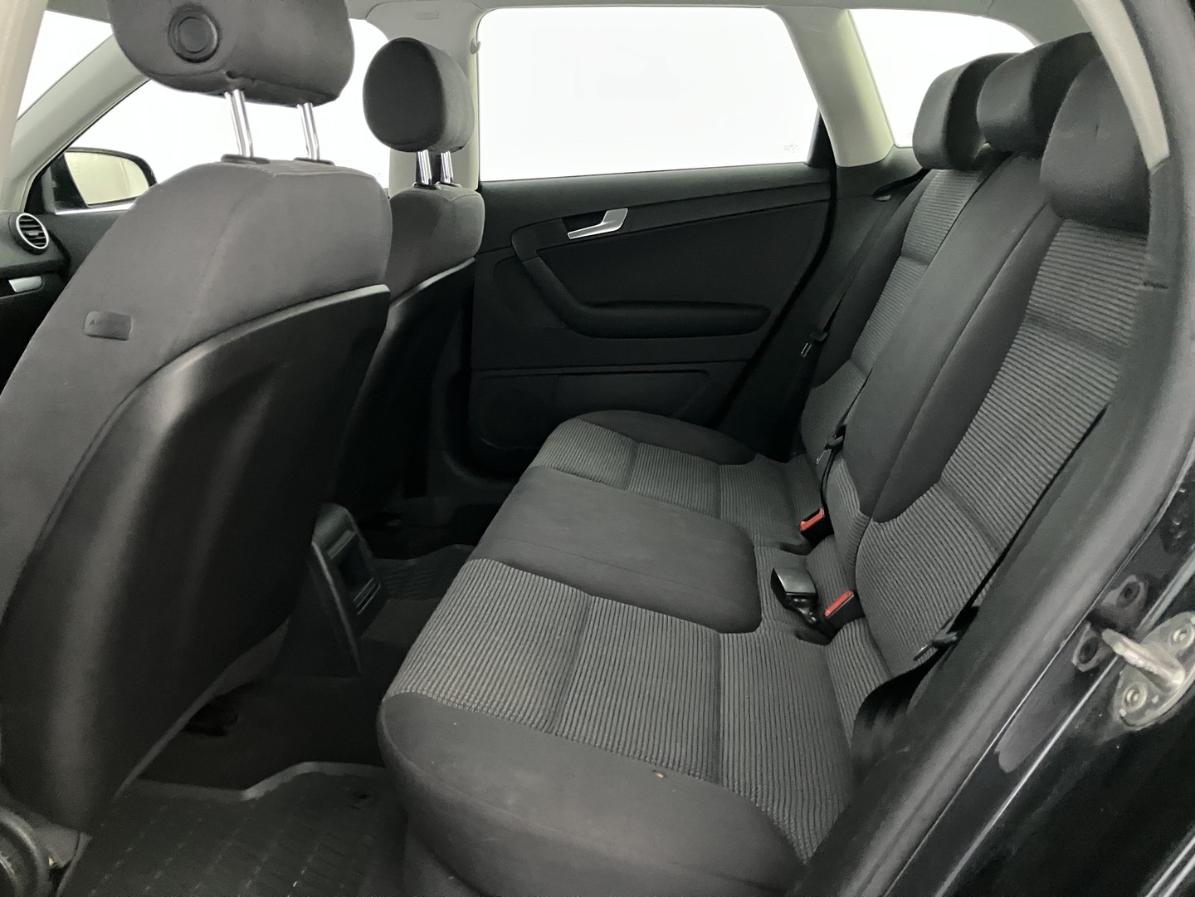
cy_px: 448
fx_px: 967
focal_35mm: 28
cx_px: 598
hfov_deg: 63.4
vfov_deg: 49.7
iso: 640
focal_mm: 3.99
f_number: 1.8
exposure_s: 1/21
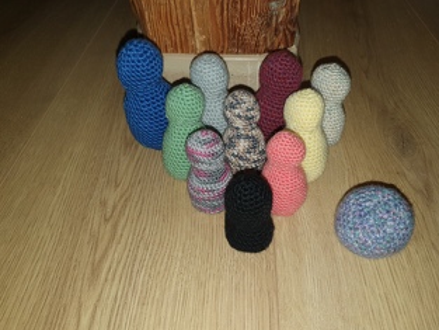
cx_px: 234
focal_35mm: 29
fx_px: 368
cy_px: 167
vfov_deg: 48.3
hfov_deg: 61.6
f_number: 1.5
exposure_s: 1/149
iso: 50
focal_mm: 4.32
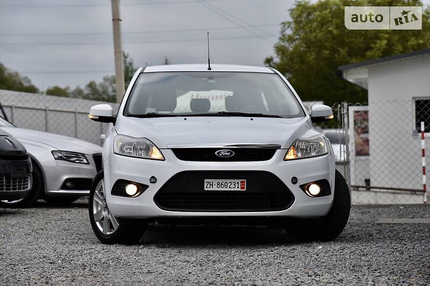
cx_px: 215
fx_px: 1433
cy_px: 143
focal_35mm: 120
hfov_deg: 17.1
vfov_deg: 11.4
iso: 200
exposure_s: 1/640
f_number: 6.3
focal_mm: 120
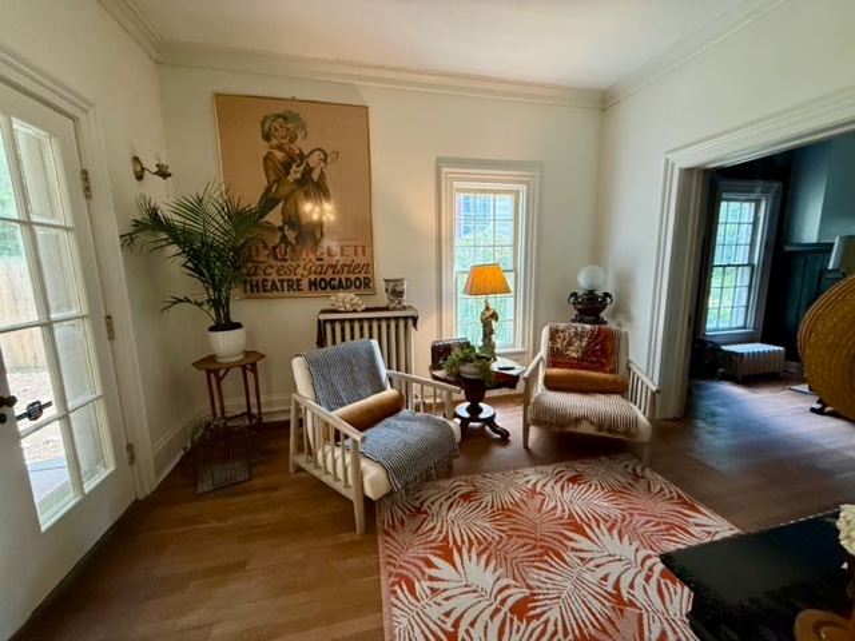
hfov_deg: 102.1
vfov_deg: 85.7
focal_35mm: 14
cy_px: 320
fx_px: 346
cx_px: 428
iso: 400
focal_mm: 2.22
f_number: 2.2
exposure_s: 1/120
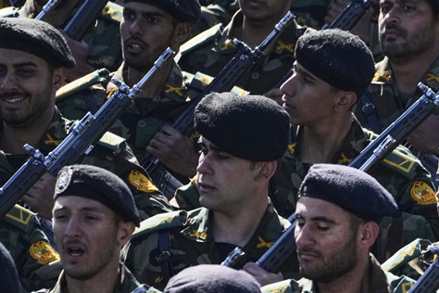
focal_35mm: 1174
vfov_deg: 1.2
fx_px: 14315
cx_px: 543
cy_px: 301
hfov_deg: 1.8
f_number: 9
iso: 1000
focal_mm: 400
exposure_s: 1/1600
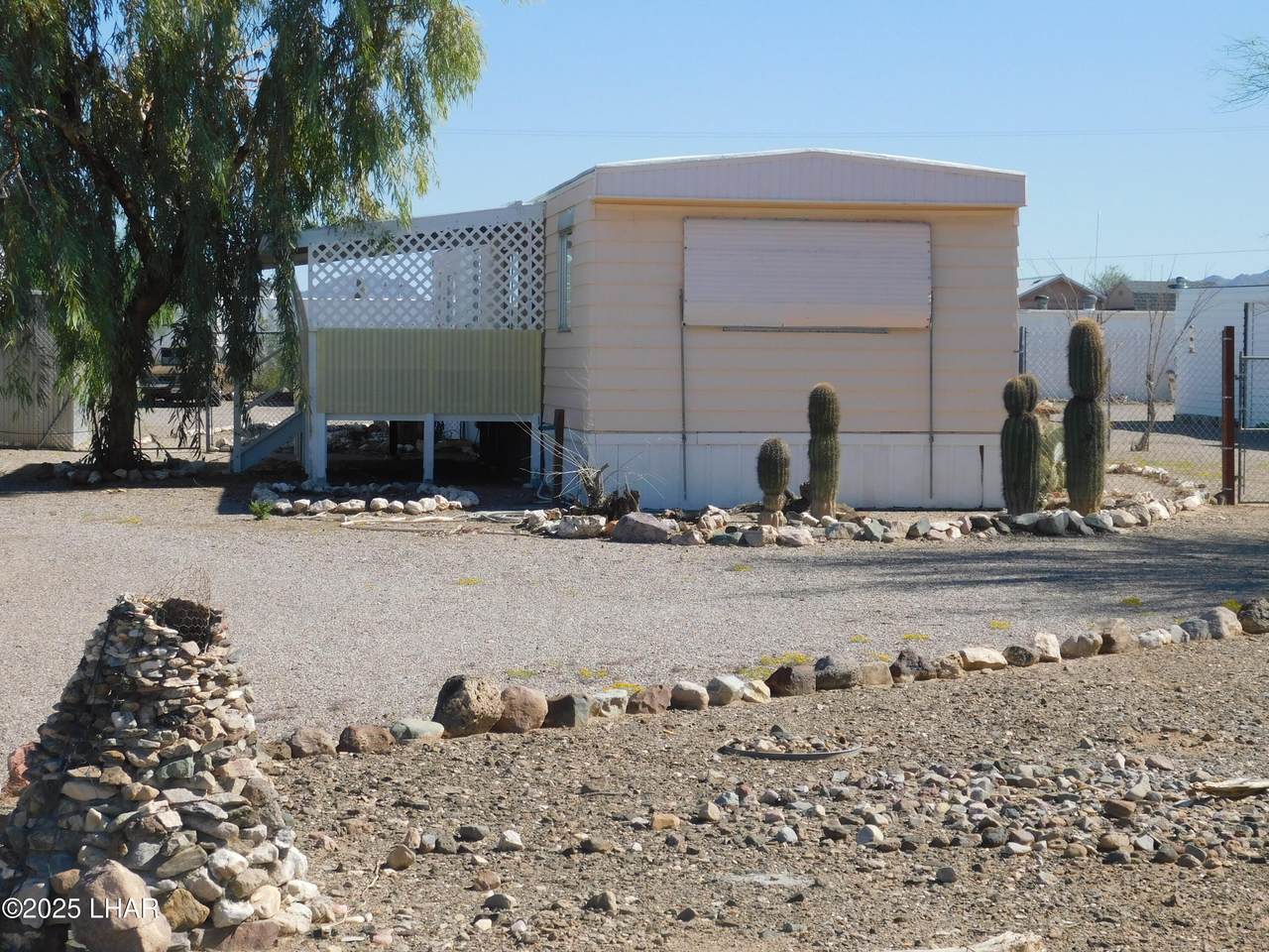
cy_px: 476
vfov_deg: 20.7
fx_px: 2603
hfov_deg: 27.4
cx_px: 634
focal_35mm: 71
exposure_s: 1/800
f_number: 4.3
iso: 125
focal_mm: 12.6
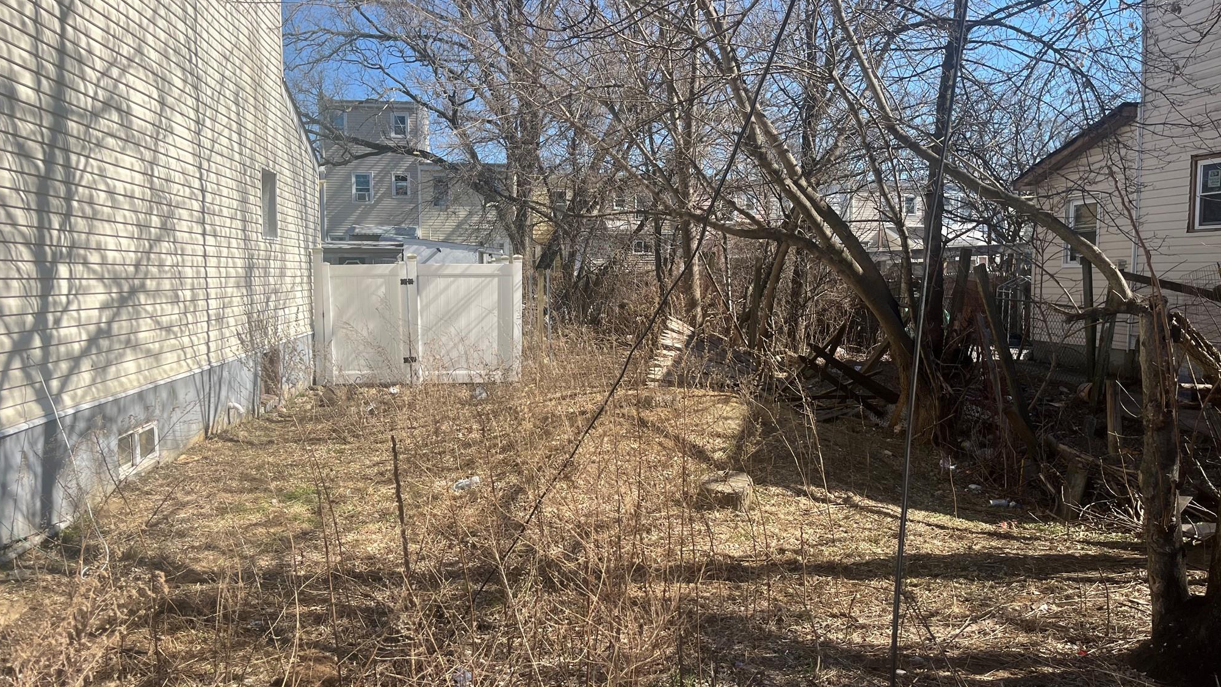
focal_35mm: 29
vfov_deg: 40.2
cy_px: 347
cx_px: 598
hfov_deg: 66.1
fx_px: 939
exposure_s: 1/2571
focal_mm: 5.1
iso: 50
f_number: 1.6
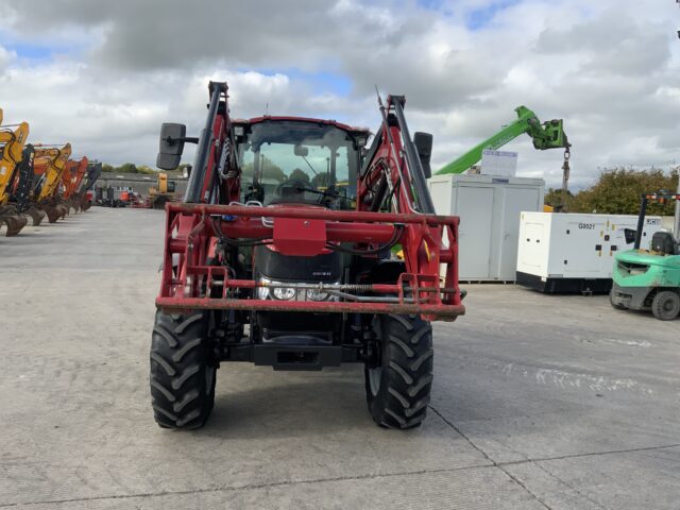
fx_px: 570
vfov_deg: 48.2
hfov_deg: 61.7
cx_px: 340
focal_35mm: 29
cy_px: 255
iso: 16
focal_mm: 3
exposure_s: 1/1279
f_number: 1.8
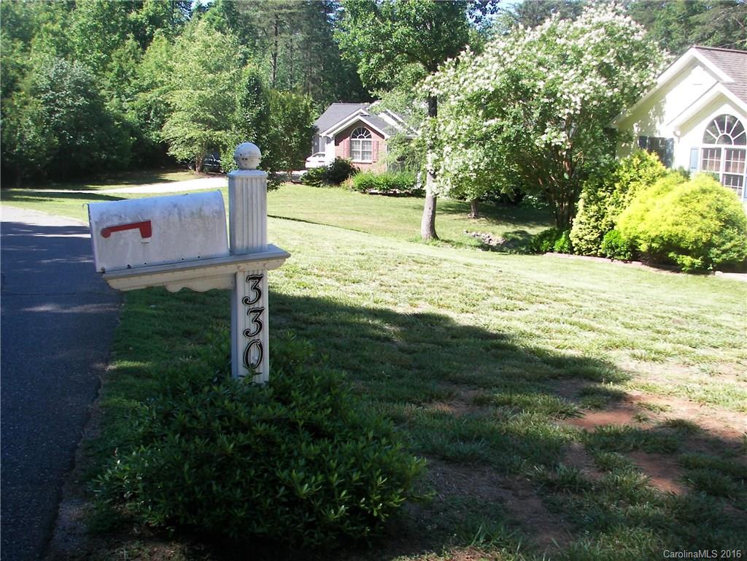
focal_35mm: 36
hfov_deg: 51.4
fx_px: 777
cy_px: 280
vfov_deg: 39.7
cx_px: 374
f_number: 2.8
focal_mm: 6
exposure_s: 1/250
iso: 50
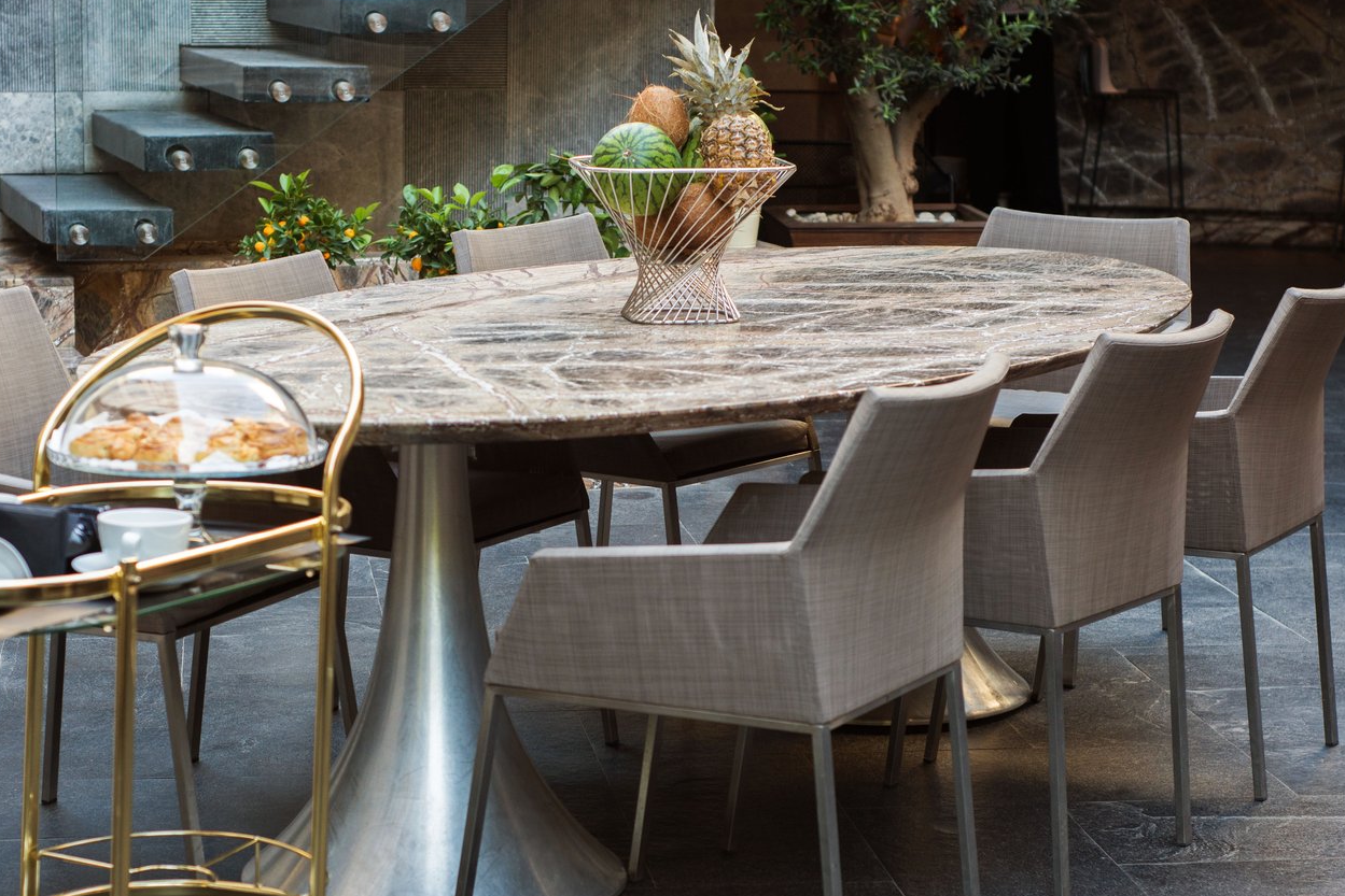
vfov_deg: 16.6
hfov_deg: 24.7
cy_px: 563
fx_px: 3064
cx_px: 598
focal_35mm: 82
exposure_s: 1/160
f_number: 4
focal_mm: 50
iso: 400
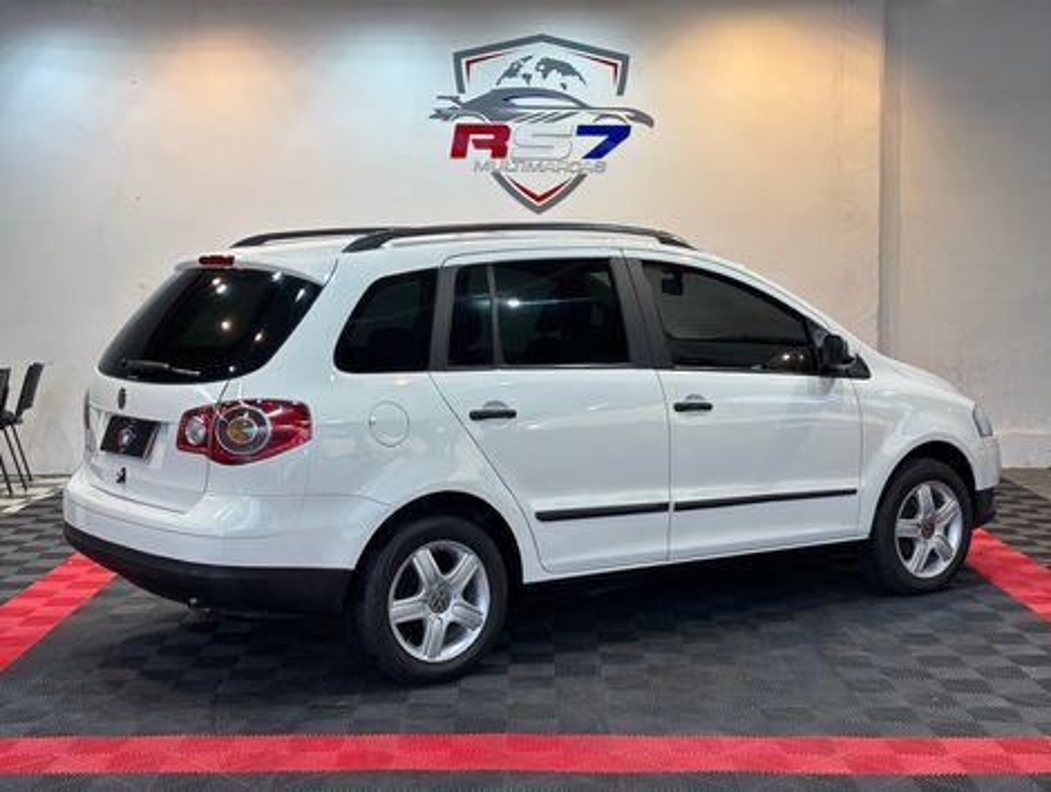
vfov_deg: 28.1
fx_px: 1581
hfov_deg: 36.8
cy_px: 396
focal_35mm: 52
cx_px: 526
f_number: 1.6
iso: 50
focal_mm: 5.96
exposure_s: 1/120
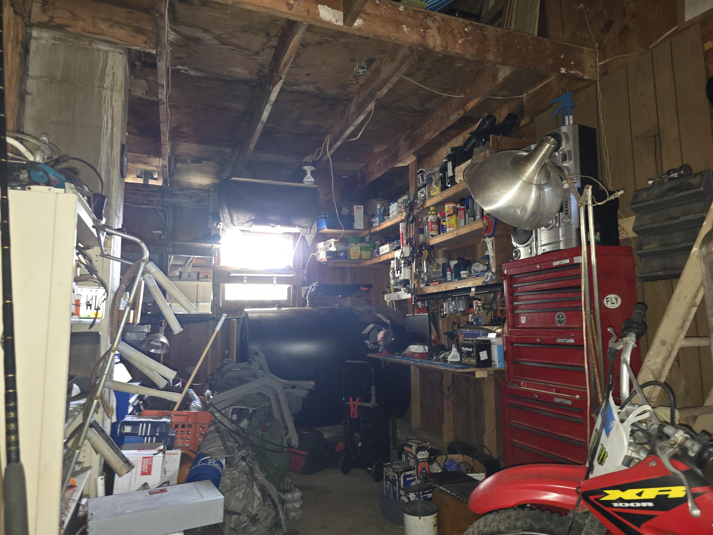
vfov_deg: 58.9
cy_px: 268
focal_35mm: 23
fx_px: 474
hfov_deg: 73.9
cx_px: 356
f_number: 1.7
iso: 250
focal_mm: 6.3
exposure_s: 1/12
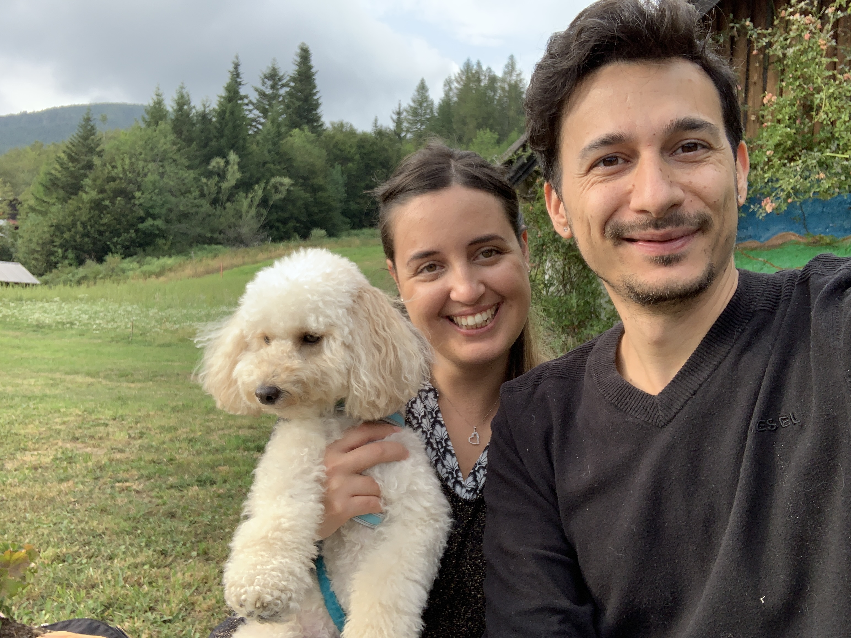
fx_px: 787
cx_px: 426
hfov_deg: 56.8
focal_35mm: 32
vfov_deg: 44.2
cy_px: 319
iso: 16
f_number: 2.2
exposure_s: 1/192
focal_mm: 2.87
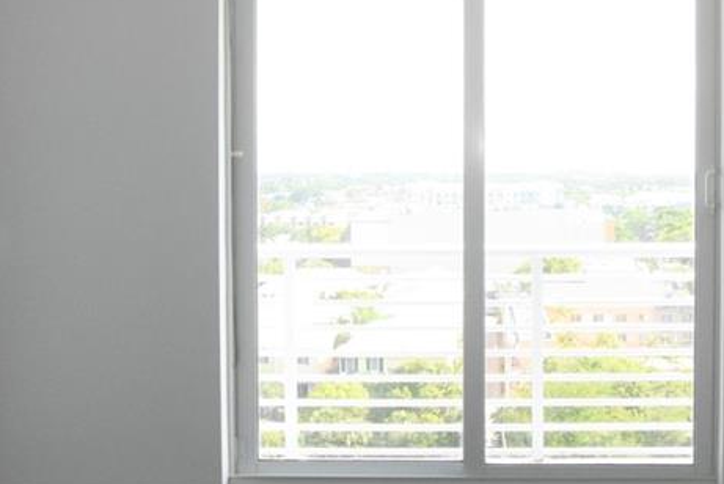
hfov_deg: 37.9
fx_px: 1046
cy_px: 198
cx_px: 463
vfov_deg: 26.0
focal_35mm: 52
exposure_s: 1/200
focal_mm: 10
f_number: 11
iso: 1600
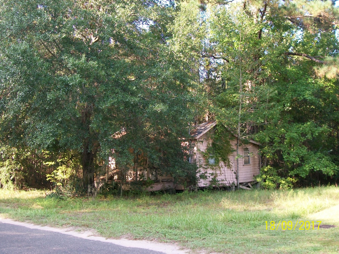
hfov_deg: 42.1
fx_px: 441
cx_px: 170
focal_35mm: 45
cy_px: 127
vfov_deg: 32.2
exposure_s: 1/100
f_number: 3
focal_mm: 7.6
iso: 80
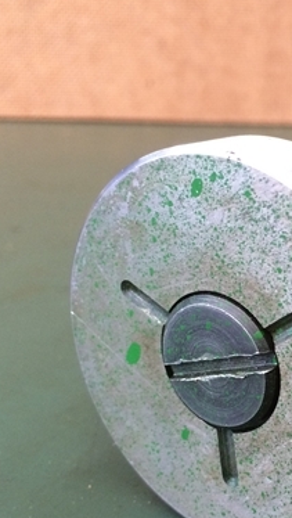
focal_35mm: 54
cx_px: 331
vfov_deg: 38.2
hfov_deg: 21.0
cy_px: 328
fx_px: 742
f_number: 2.2
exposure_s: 1/30
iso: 160
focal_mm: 4.15
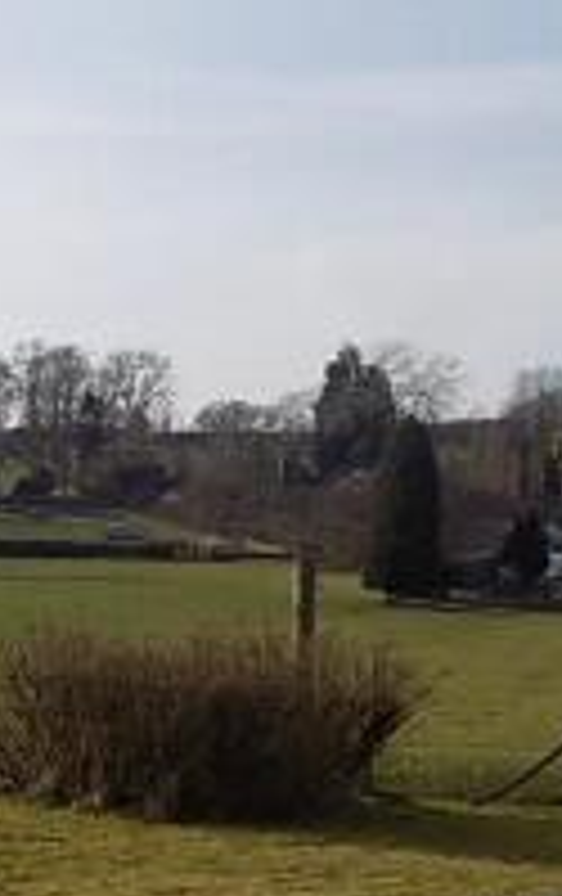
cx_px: -236
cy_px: 615
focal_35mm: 93
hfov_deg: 13.4
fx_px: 2271
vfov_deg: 22.2
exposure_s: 1/800
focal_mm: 5.3
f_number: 3.3
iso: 80
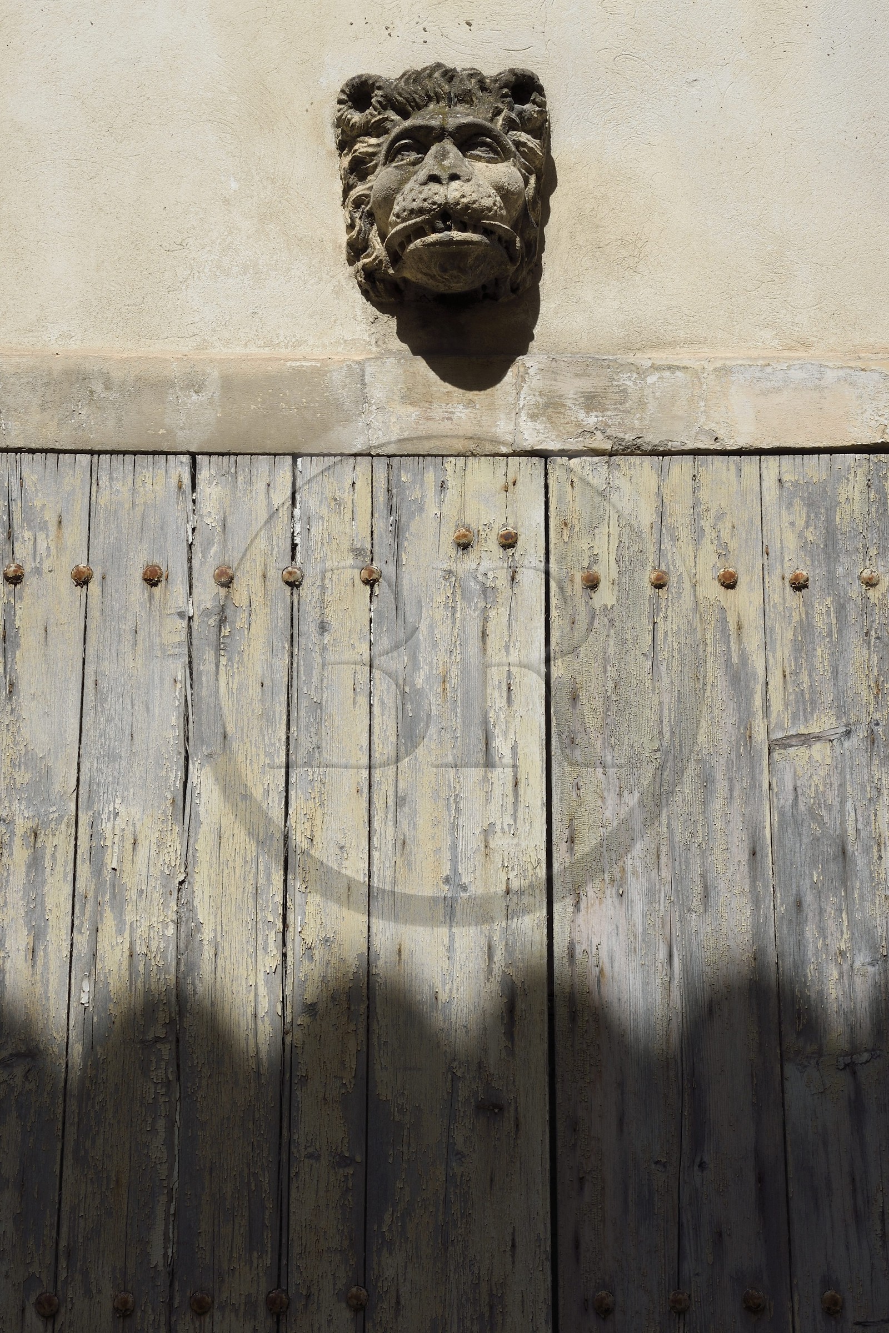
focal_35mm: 70
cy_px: 666
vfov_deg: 28.8
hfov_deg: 19.5
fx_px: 2593
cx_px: 444
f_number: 16
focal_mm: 70
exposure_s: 1/250
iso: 200
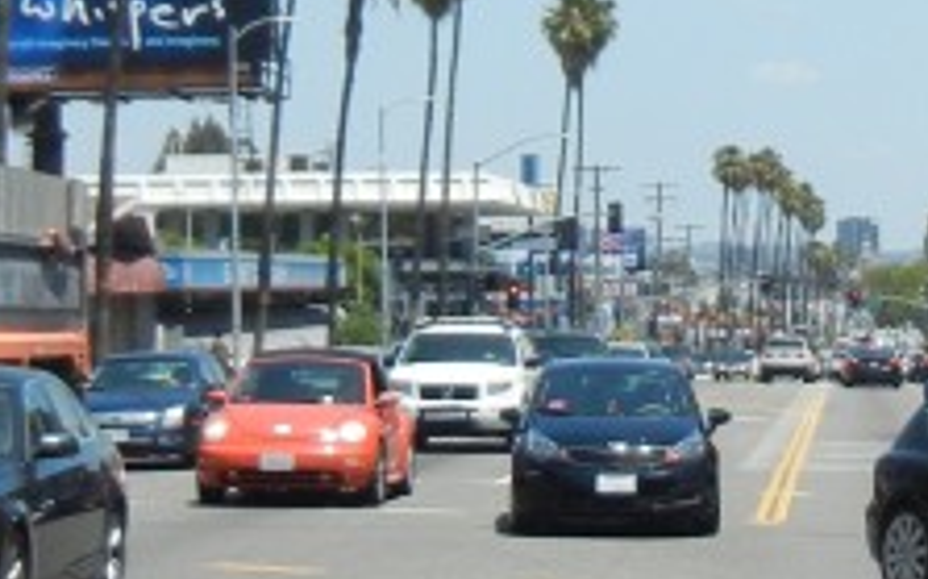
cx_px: 691
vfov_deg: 8.9
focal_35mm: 146
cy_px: -42
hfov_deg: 14.3
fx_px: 3690
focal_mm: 5.4
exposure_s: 1/350
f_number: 7
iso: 160
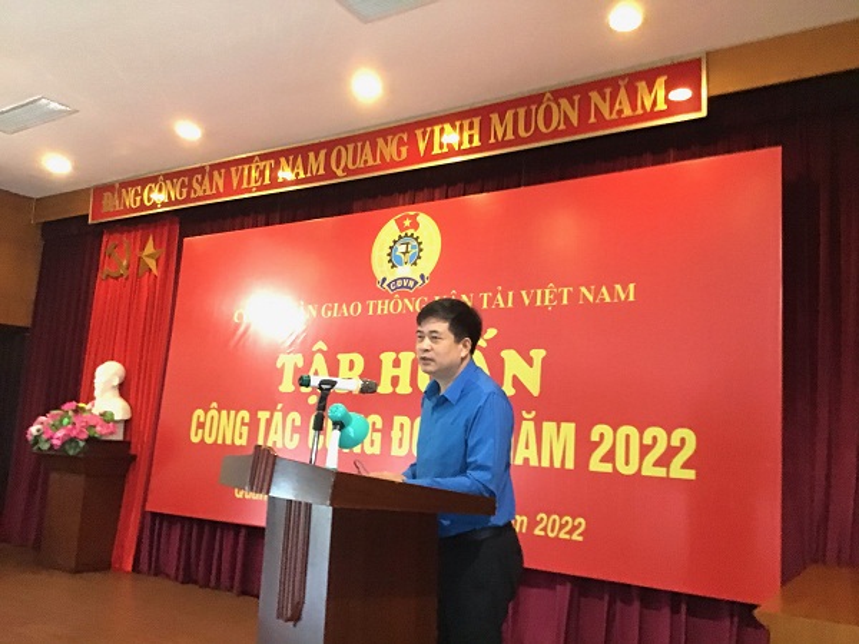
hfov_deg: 58.4
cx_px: 430
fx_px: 769
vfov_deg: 45.4
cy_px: 322
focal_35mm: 31
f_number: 2.4
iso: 200
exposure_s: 1/25
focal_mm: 3.3
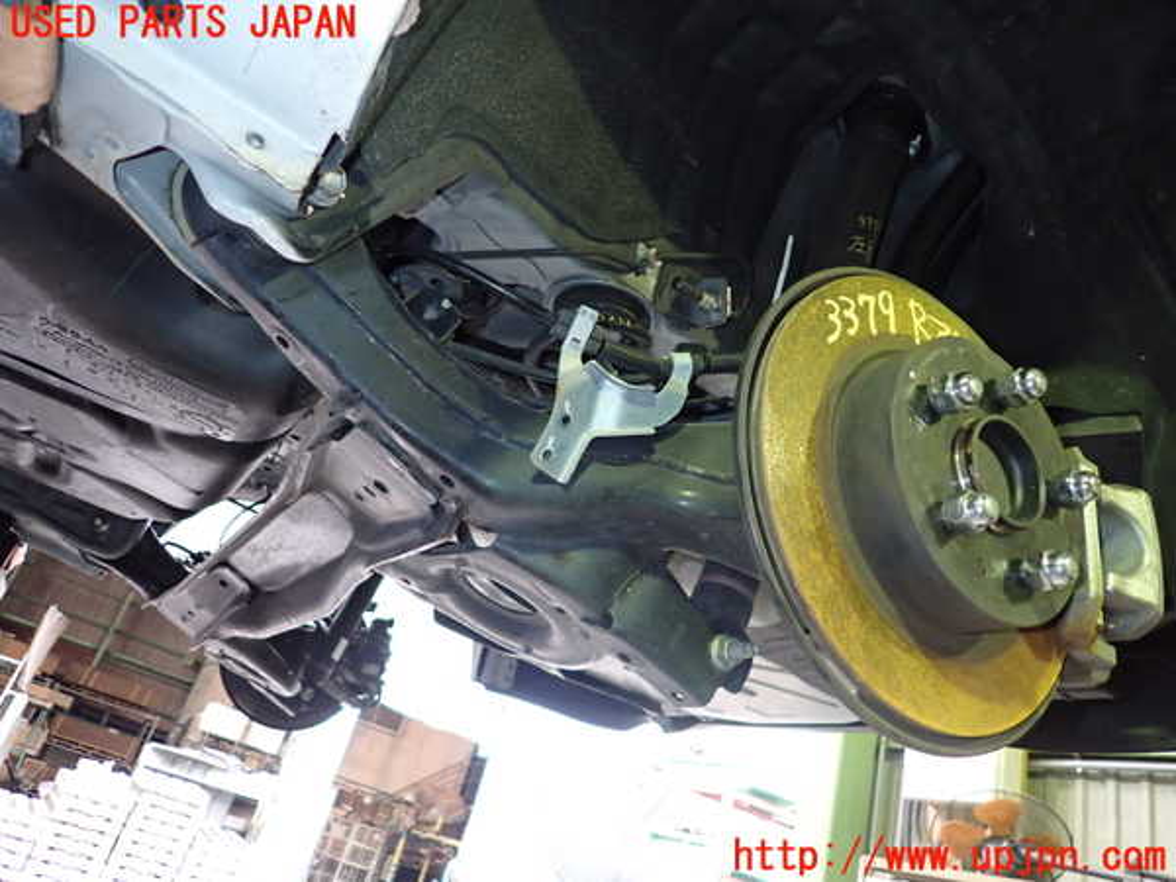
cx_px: 588
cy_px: 441
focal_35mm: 25
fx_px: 849
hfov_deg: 69.4
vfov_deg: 54.9
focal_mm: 4.5
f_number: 2
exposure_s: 1/30
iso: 640
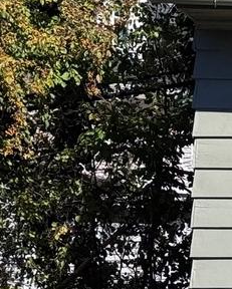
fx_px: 2005
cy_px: 114
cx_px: 611
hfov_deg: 6.2
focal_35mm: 234
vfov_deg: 8.2
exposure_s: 1/4310
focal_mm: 6.76
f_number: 1.78
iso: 64
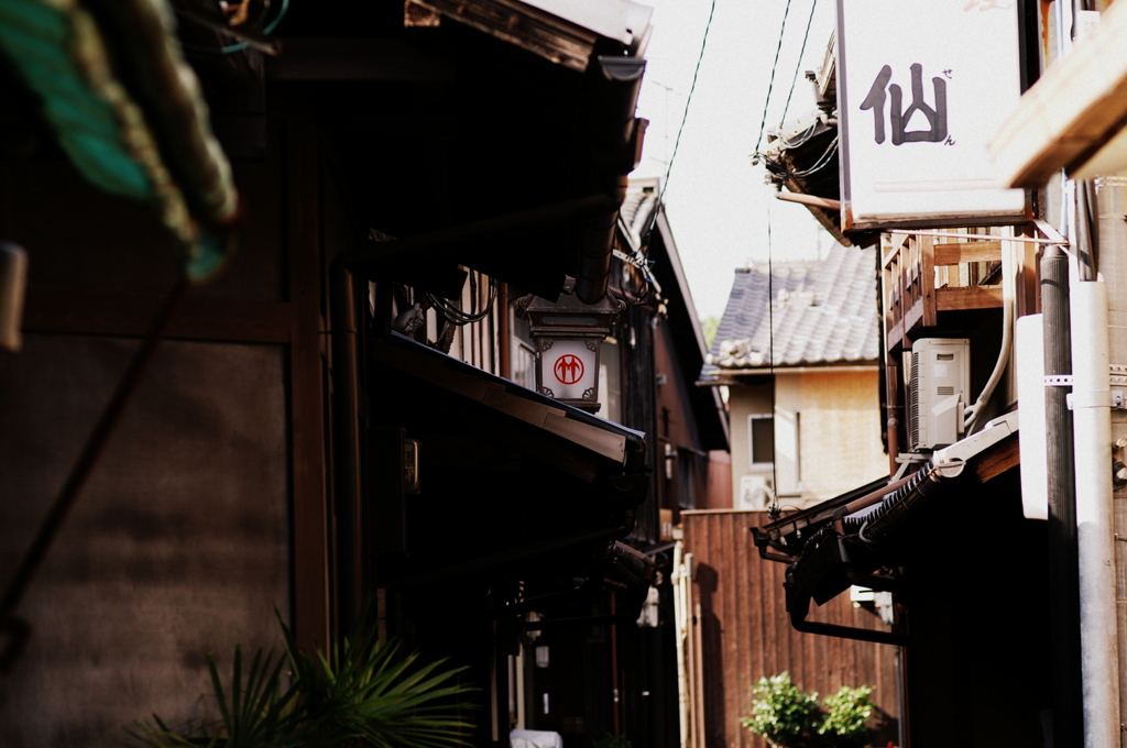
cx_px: 564
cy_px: 374
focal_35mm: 150
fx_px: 4690
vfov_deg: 9.1
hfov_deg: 13.7
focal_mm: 100
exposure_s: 1/300
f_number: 4
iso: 125
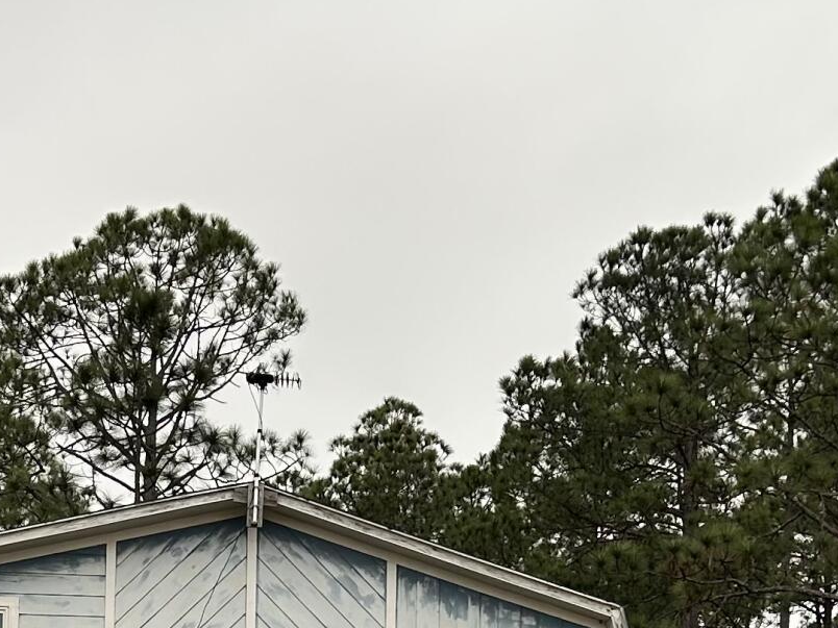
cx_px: 237
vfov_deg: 14.5
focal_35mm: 97
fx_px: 2348
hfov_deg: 20.1
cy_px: 850
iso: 40
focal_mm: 5.7
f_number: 1.5
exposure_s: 1/173
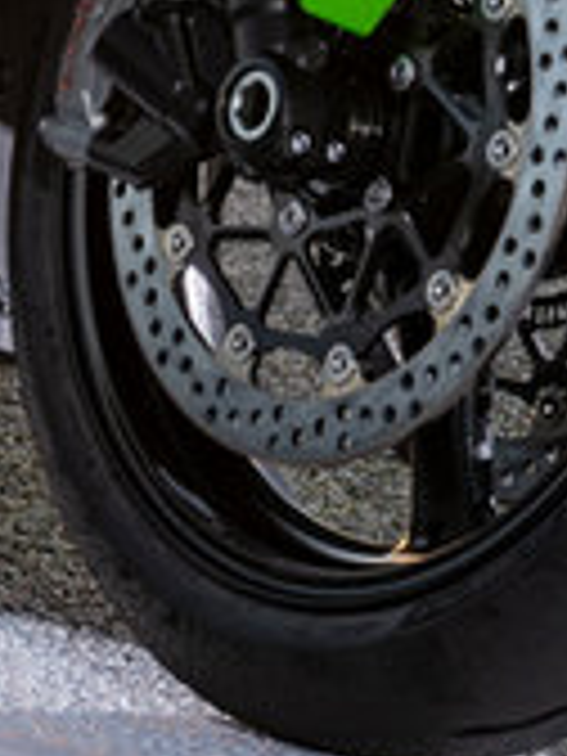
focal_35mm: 241
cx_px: 248
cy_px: -522
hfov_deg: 6.2
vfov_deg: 8.0
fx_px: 5263
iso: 200
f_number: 6.3
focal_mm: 35
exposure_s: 1/100
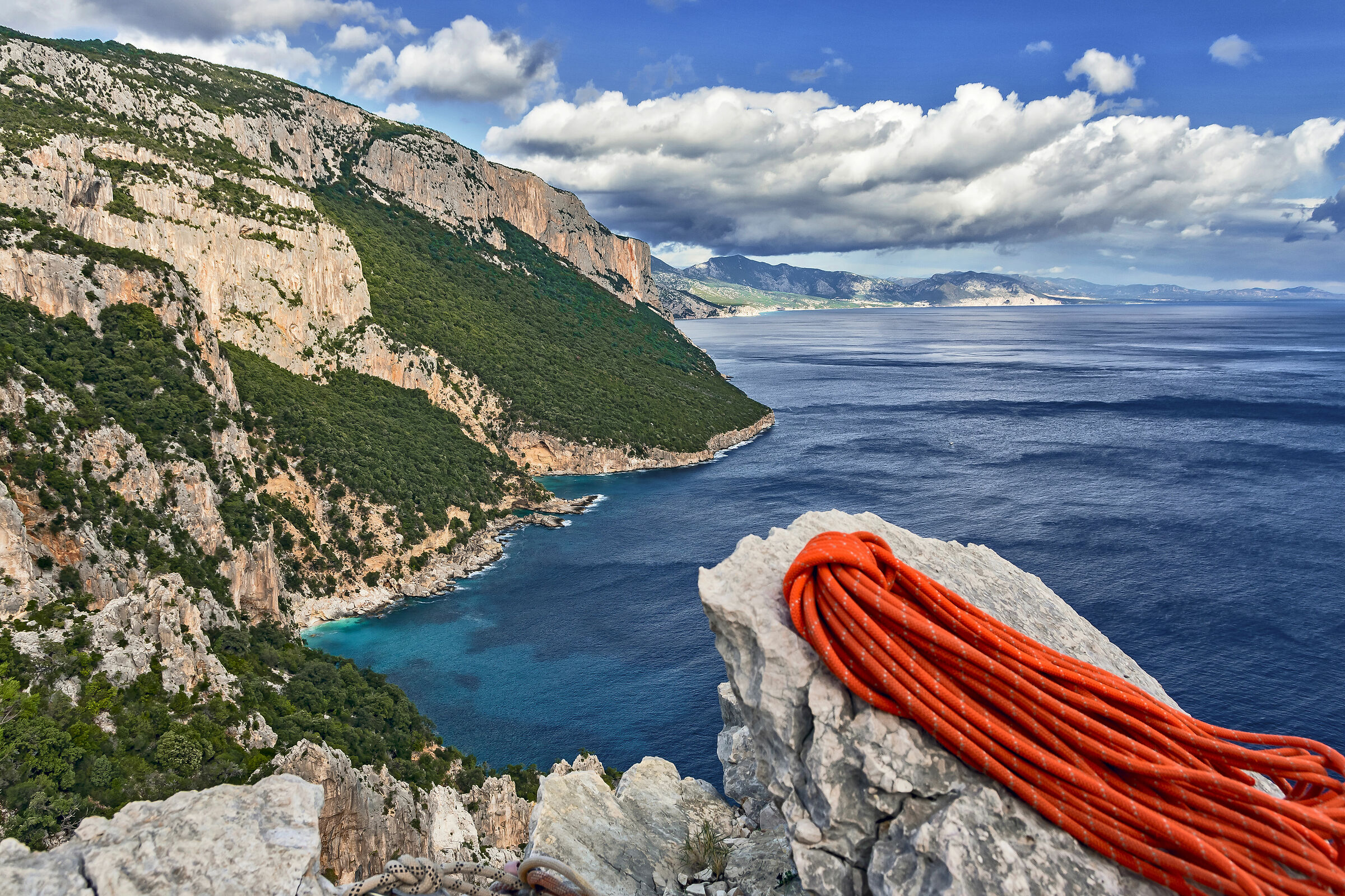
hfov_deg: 70.4
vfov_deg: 50.4
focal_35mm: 26
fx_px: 953
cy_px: 448
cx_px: 672
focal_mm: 17
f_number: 7.1
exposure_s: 1/100
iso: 200
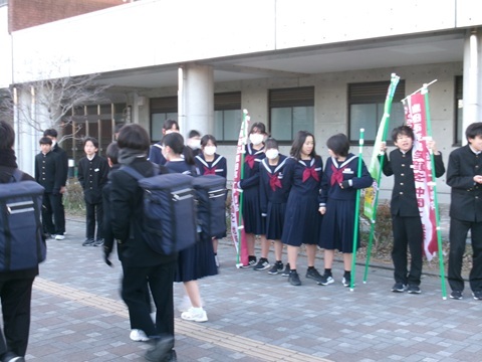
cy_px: 181
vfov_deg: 27.5
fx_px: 738
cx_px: 241
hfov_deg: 36.2
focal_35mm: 53
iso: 151
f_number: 4.9
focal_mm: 9.5
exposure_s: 1/34
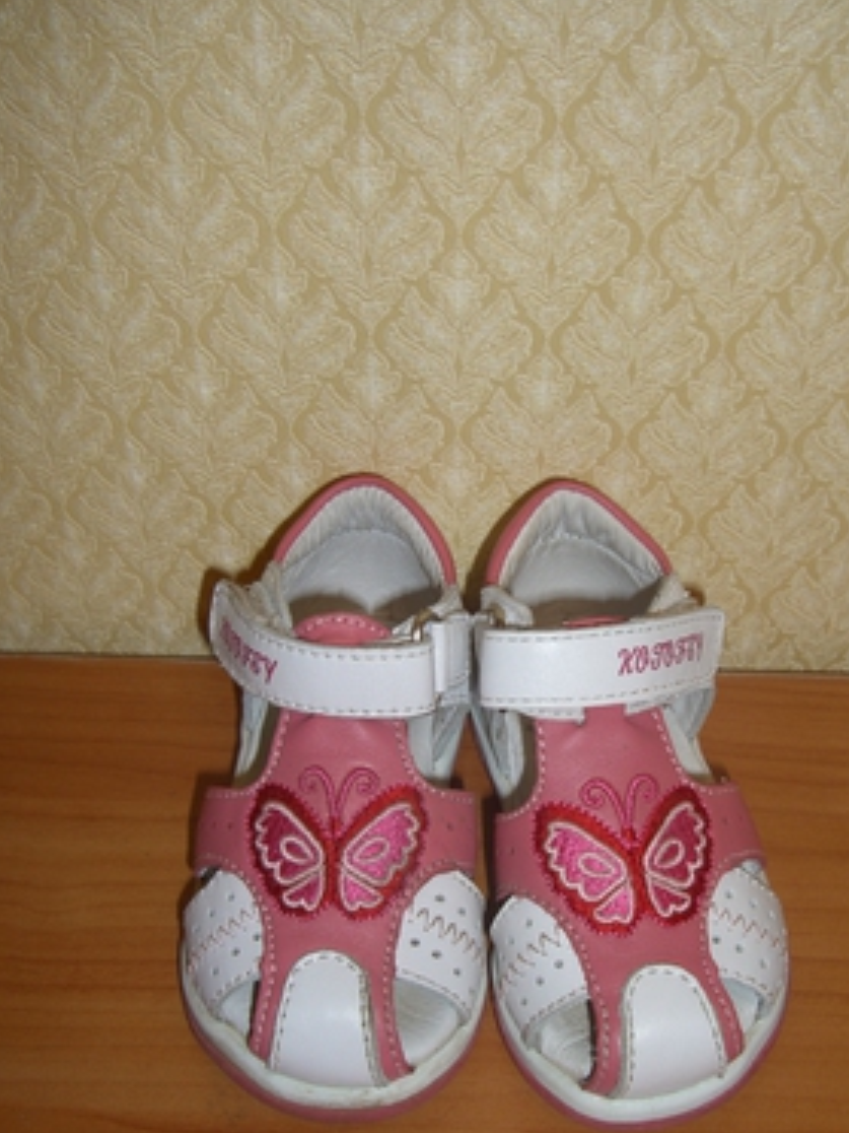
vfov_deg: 41.2
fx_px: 1504
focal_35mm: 46
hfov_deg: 31.5
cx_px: 490
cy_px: 643
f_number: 2.8
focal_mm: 7.9
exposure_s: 1/60
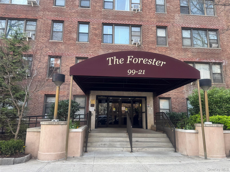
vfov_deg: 56.8
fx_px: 159
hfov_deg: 71.6
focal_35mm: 24
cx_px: 115
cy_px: 86
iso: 64
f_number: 1.78
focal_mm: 6.76
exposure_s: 1/216
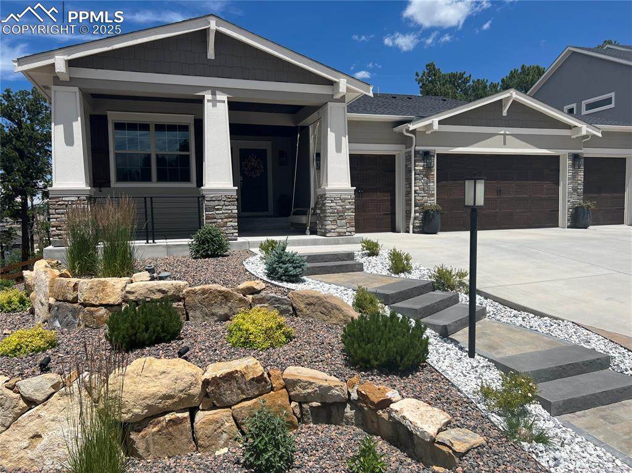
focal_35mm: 26
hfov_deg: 67.3
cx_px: 316
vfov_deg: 53.0
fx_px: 474
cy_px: 236
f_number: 1.5
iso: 50
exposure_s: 1/6579
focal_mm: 5.7
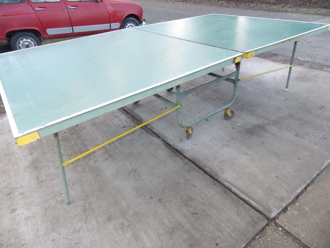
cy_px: 124
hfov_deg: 76.4
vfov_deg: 61.1
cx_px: 165
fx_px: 210
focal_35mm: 22
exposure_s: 1/45
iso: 200
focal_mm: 4
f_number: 3.1
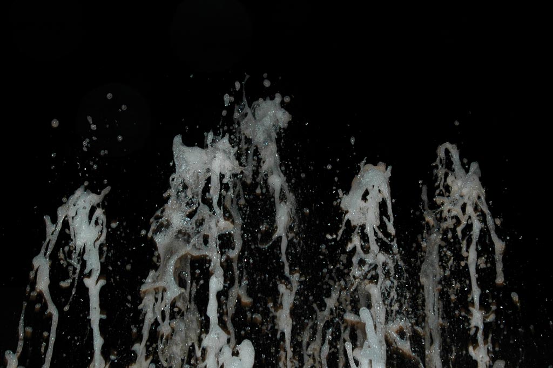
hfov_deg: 33.4
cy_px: 184
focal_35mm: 60
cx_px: 276
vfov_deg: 22.6
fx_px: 921
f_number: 5.6
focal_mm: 40
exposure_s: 1/125
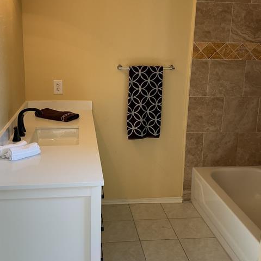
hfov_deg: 40.9
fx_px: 350
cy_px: 108
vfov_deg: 40.8
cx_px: 122
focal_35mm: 41
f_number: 1.8
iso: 50
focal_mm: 3
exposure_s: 1/60
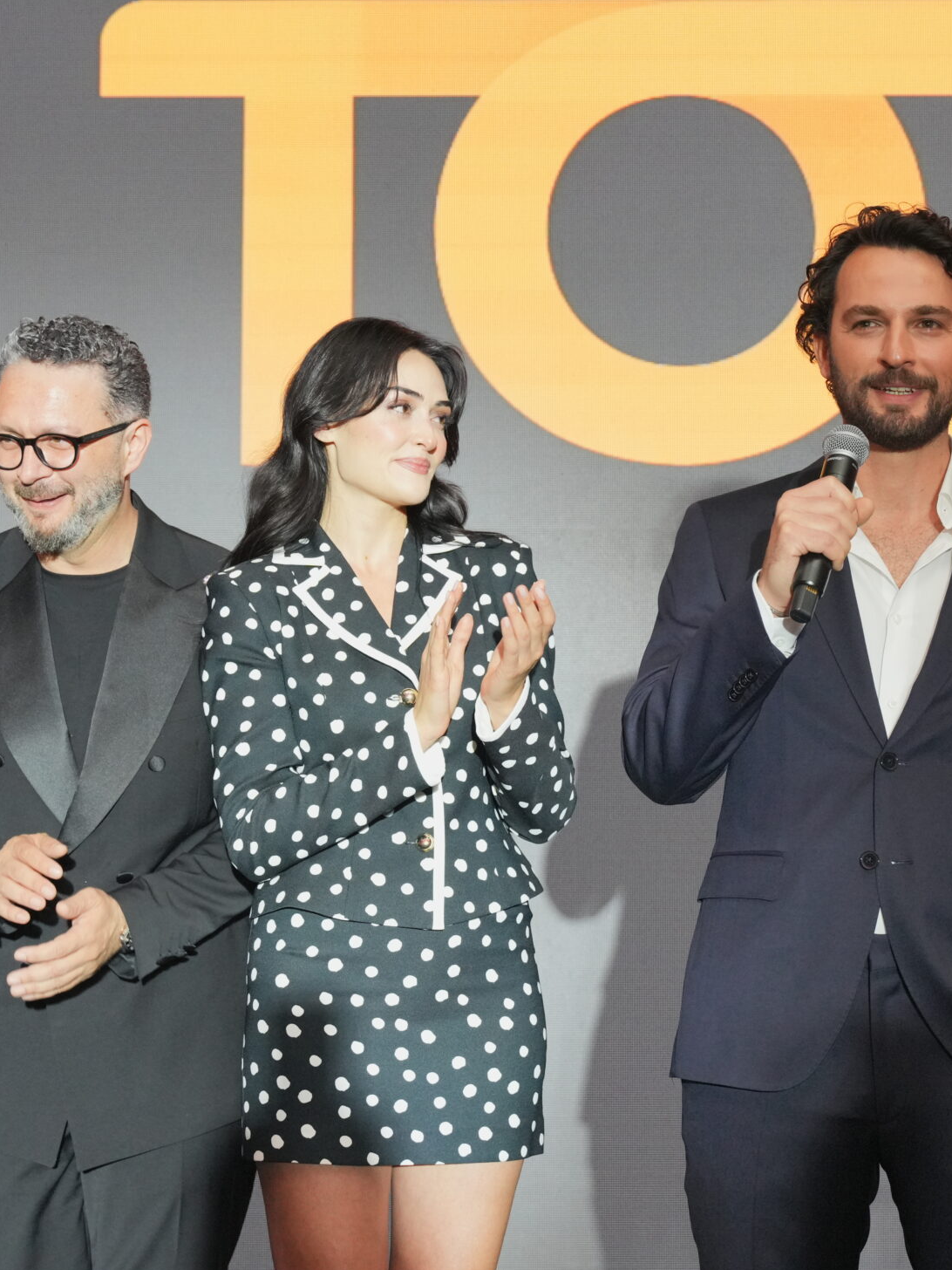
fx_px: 2610
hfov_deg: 20.6
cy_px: 624
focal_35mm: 71
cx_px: 654
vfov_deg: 27.3
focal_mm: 42.1
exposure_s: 1/200
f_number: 4
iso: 2500
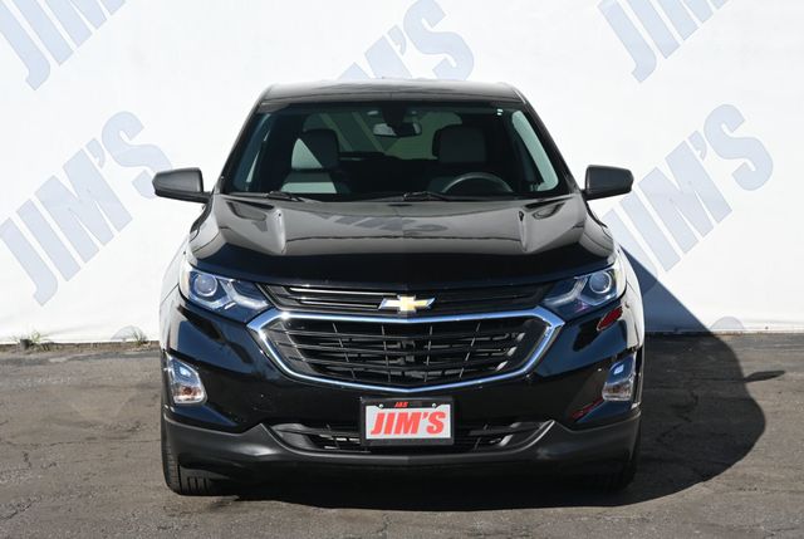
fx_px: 1543
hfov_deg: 29.2
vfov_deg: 19.8
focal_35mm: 69
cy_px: 270
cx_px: 402
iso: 125
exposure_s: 1/250
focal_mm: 46
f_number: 6
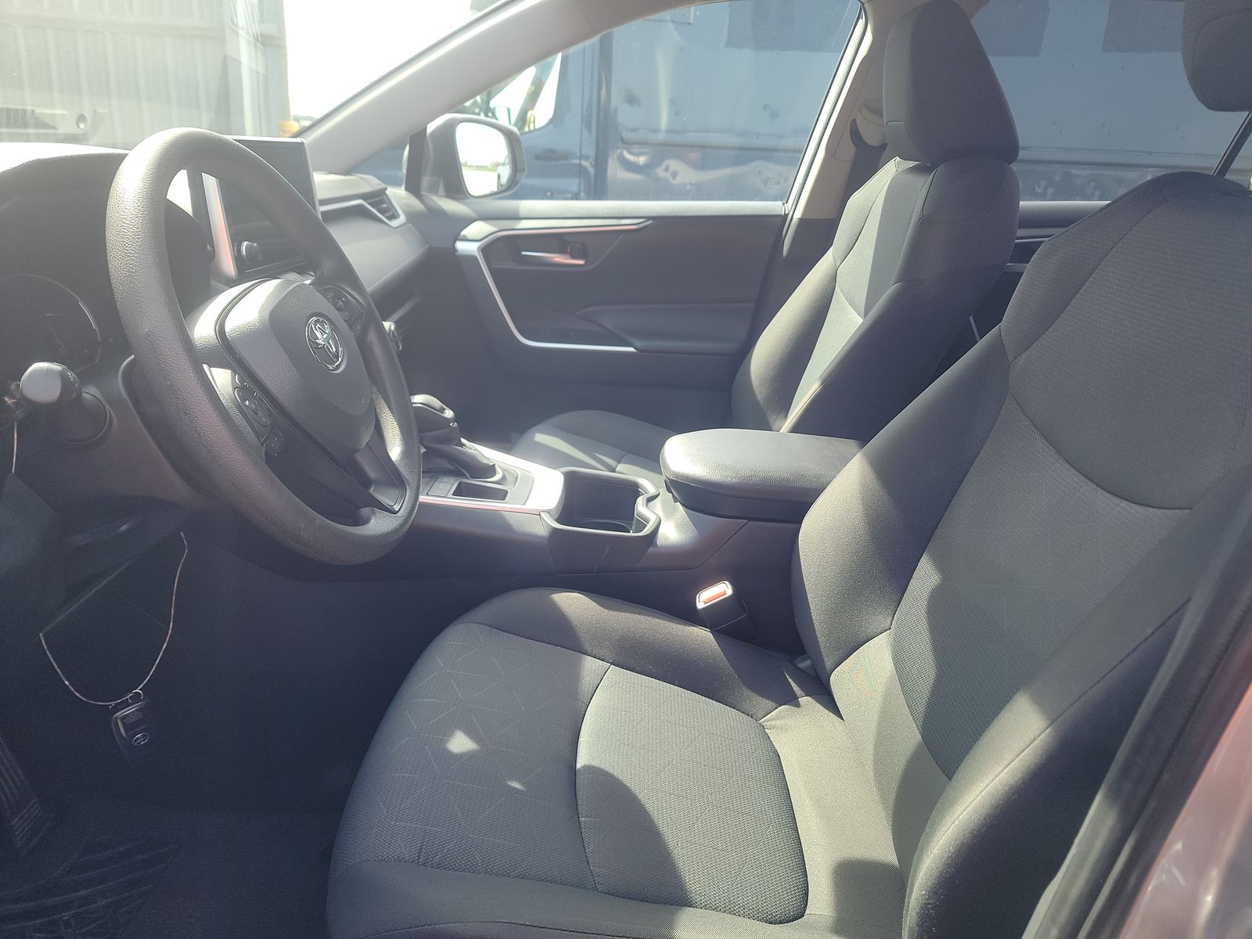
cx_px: 626
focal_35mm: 24
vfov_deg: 56.8
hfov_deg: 71.6
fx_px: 868
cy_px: 470
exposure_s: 1/119
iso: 78
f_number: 1.8
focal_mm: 6.7
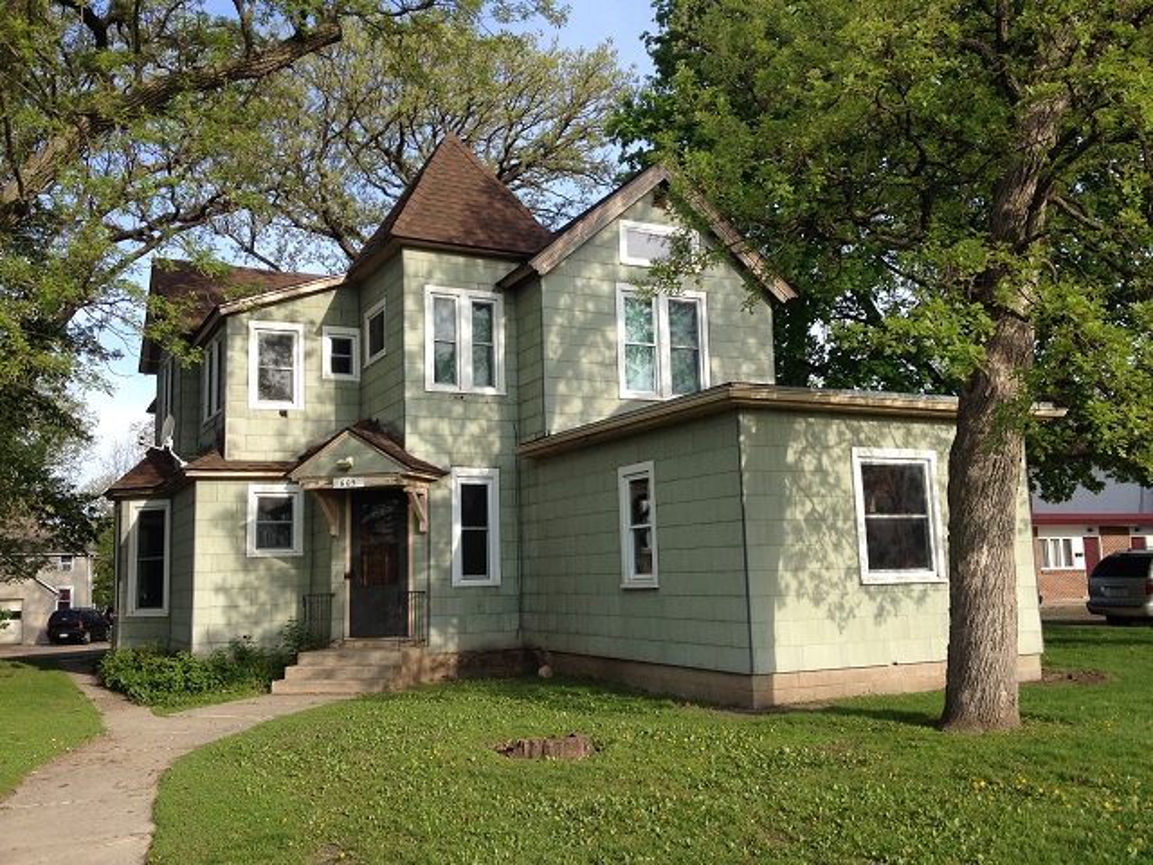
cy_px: 432
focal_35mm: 35
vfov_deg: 40.7
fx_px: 1166
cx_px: 576
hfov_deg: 52.6
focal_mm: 4.28
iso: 50
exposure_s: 1/778
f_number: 2.4
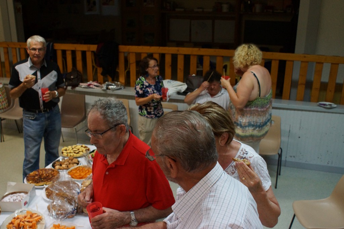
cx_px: 172
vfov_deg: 36.8
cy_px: 114
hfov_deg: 53.1
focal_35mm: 36
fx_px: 344
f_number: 4.5
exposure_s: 1/160
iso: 1600
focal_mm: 24
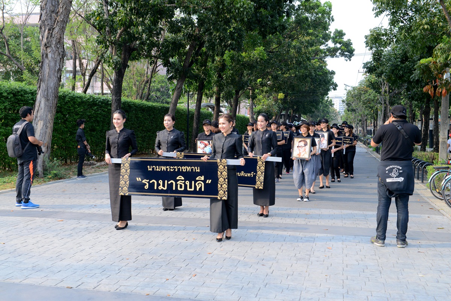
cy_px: 150
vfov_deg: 33.4
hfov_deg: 48.4
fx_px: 501
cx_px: 226
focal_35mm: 40
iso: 1000
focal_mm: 40
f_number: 11
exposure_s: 1/320
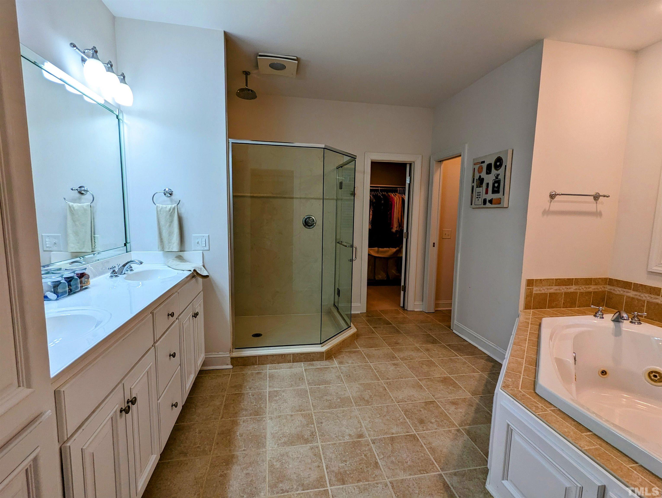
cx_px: 331
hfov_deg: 94.4
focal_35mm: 16
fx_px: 306
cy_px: 249
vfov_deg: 78.2
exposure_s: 1/120
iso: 56
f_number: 2.2
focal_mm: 2.35
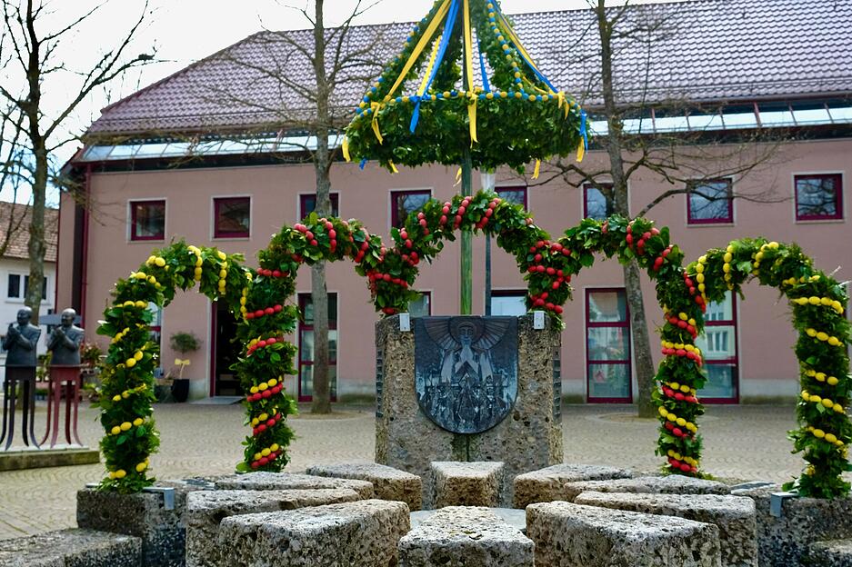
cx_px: 426
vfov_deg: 37.8
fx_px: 828
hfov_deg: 54.5
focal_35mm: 35
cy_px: 284
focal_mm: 23.3
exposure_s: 1/2000
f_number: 5.6
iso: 1600
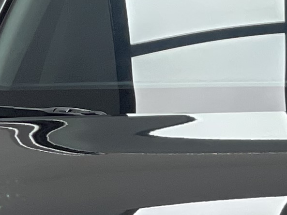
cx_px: 391
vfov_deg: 3.4
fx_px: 3607
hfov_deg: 4.5
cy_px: 232
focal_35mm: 435
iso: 100
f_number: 2.2
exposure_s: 1/100
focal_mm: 7.5
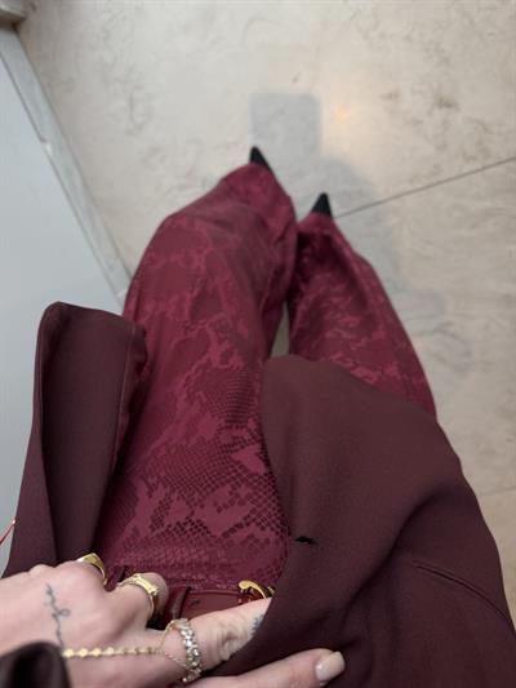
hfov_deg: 56.8
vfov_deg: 71.6
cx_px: 258
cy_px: 344
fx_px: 477
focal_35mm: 24
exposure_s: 1/111
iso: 200
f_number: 1.78
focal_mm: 6.76
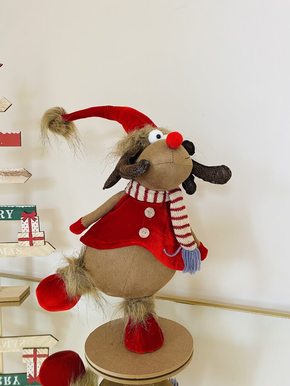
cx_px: 145
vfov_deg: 67.3
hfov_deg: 53.1
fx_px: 290
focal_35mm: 26
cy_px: 193
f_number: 1.8
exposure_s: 1/50
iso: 80
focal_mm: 4.25
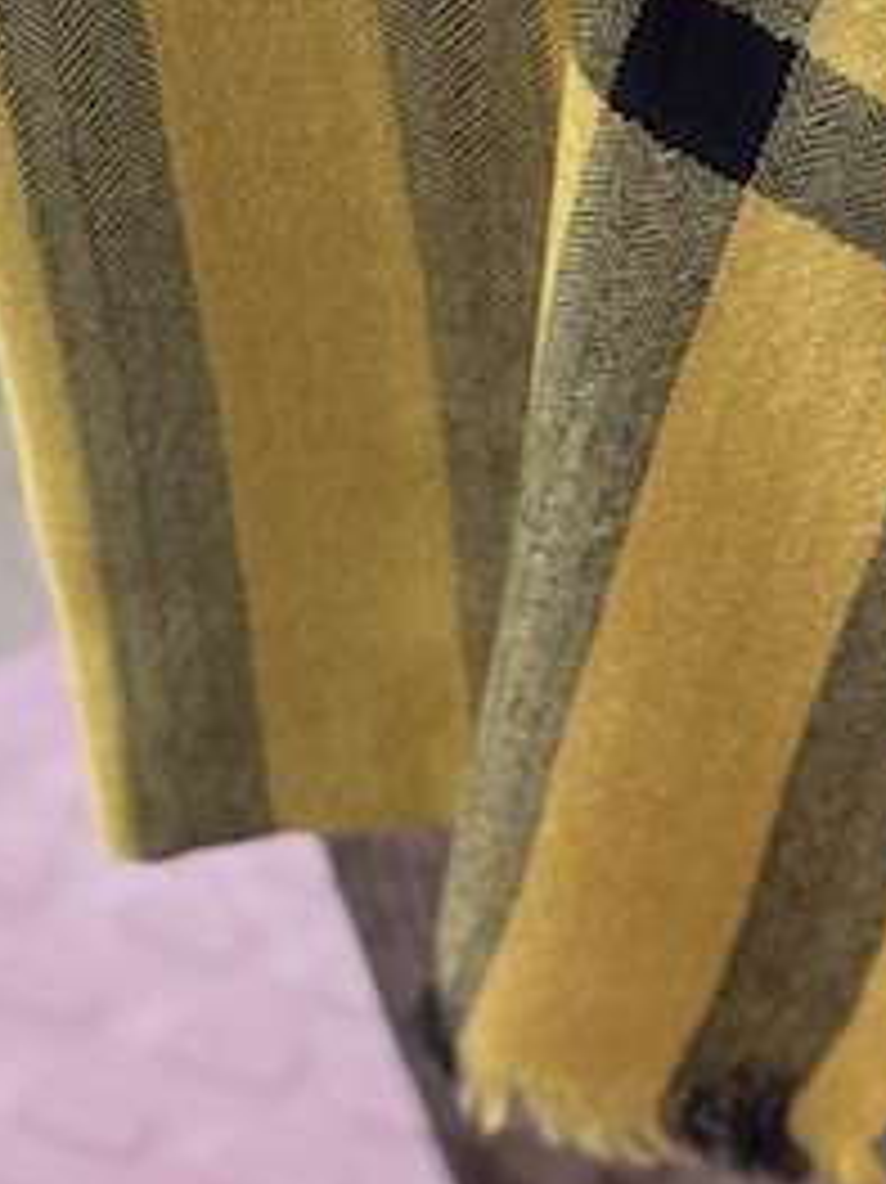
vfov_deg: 10.5
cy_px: -513
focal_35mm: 182
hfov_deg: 8.0
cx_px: 1266
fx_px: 6216
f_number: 1.78
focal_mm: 6.76
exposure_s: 1/377
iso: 64
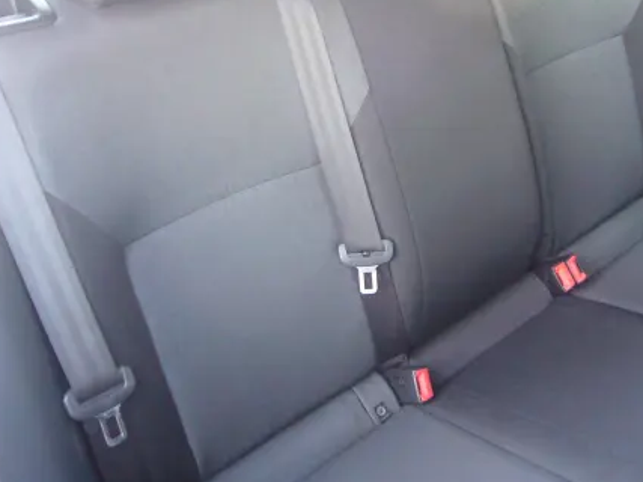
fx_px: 780
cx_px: 435
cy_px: 154
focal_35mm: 42
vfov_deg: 34.0
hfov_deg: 44.1
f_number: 2.8
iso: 200
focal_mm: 4.6
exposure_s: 1/13
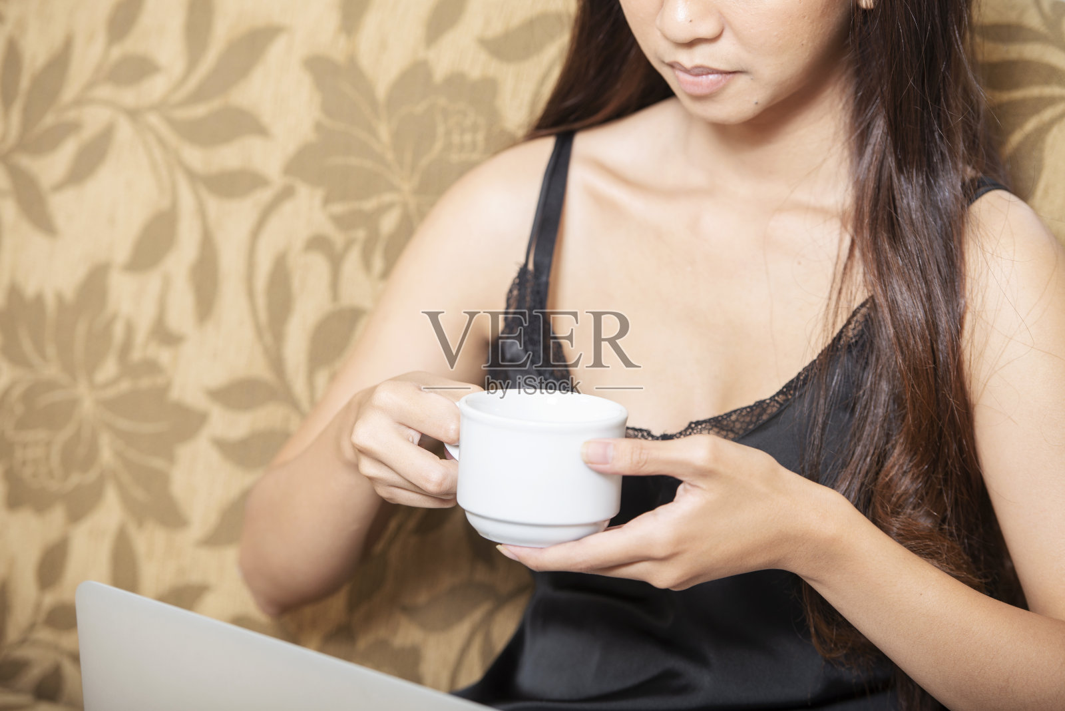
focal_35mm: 130
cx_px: 532
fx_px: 3847
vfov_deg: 10.6
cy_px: 356
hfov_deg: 15.8
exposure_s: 1/200
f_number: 4
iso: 100
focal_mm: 130
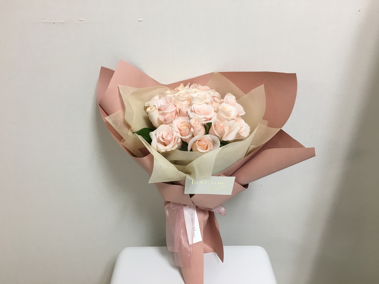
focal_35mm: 29
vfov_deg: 48.2
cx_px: 190
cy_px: 142
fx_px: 318
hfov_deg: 61.7
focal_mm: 4.15
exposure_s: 1/30
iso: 64
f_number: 2.2
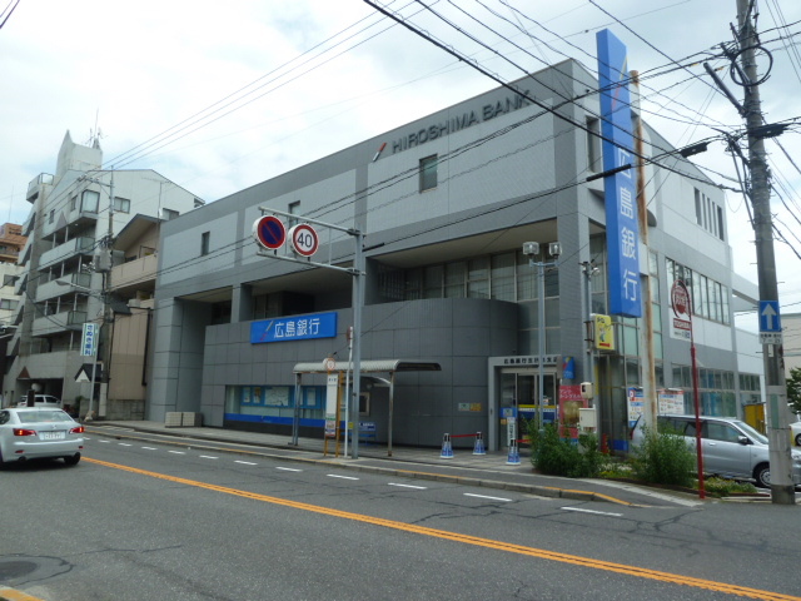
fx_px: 578
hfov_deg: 69.4
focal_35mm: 25
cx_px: 400
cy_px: 300
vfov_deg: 54.9
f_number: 4
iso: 80
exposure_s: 1/500
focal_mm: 4.1
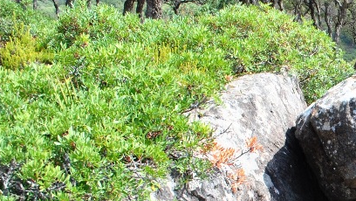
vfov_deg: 15.1
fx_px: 746
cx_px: 416
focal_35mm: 79
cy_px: 196
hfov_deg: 24.5
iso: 200
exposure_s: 1/160
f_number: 10
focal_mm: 20
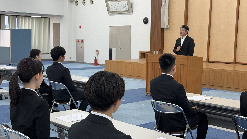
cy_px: 77
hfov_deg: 39.2
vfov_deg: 22.6
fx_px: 347
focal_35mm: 53
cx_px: 125
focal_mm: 6.76
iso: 64
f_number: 1.78
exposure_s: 1/122
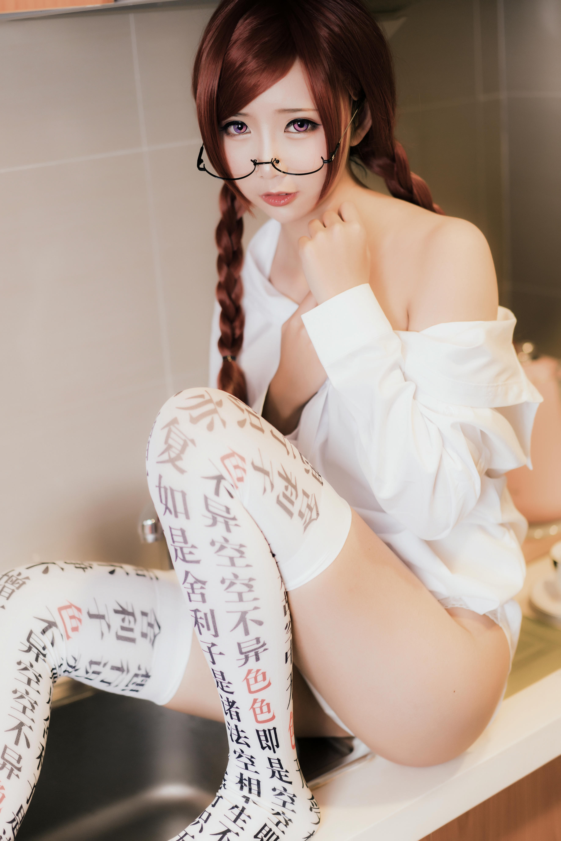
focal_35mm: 55
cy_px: 420
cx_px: 280
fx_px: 1285
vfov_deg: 36.2
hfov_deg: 24.6
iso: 500
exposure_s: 1/125
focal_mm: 55
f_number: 2
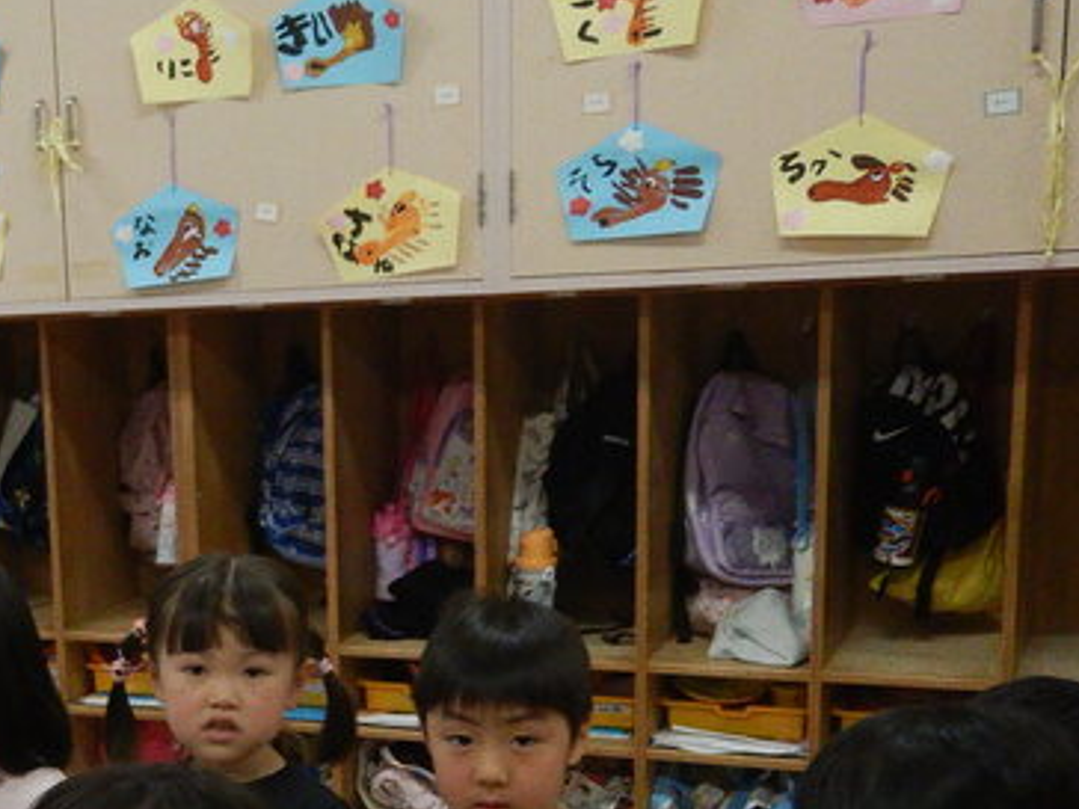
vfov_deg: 21.8
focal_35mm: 66
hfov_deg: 25.8
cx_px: -261
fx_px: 2057
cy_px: 693
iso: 125
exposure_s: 1/50
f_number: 2.8
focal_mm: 4.3
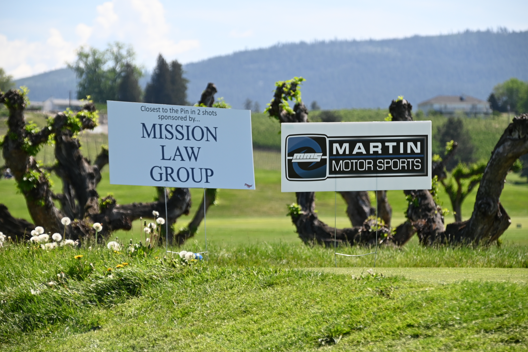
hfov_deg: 10.2
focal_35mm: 202
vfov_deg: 6.8
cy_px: 176
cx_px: 264
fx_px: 2962
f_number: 6
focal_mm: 135
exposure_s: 1/1000
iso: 280
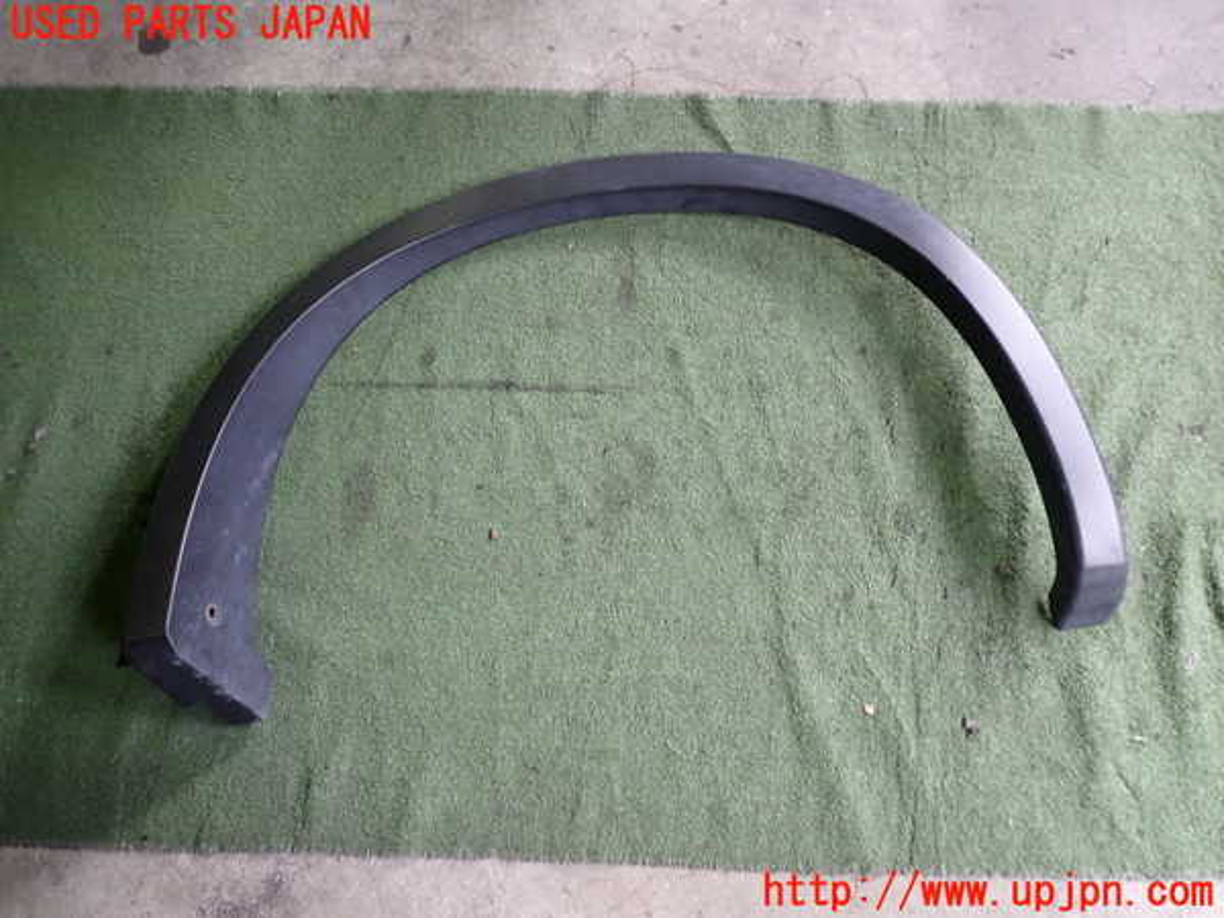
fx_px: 1061
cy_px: 459
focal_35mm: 30
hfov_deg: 60.0
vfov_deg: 46.8
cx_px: 612
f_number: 2.3
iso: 200
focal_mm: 5.4
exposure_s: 1/40
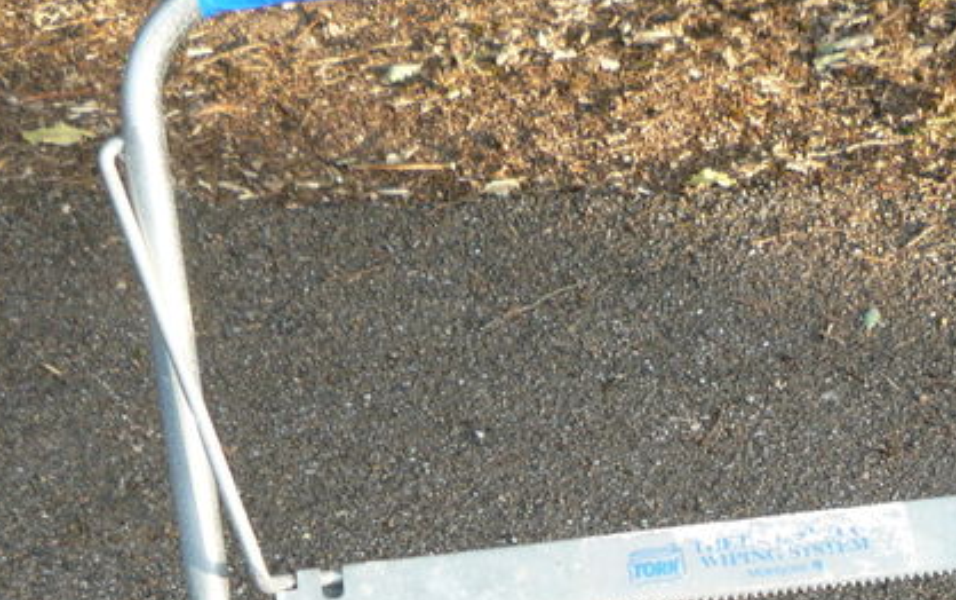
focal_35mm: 76
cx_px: 643
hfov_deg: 27.0
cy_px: 712
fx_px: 1982
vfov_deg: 16.5
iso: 100
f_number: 3.3
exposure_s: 1/60
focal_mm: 5.2
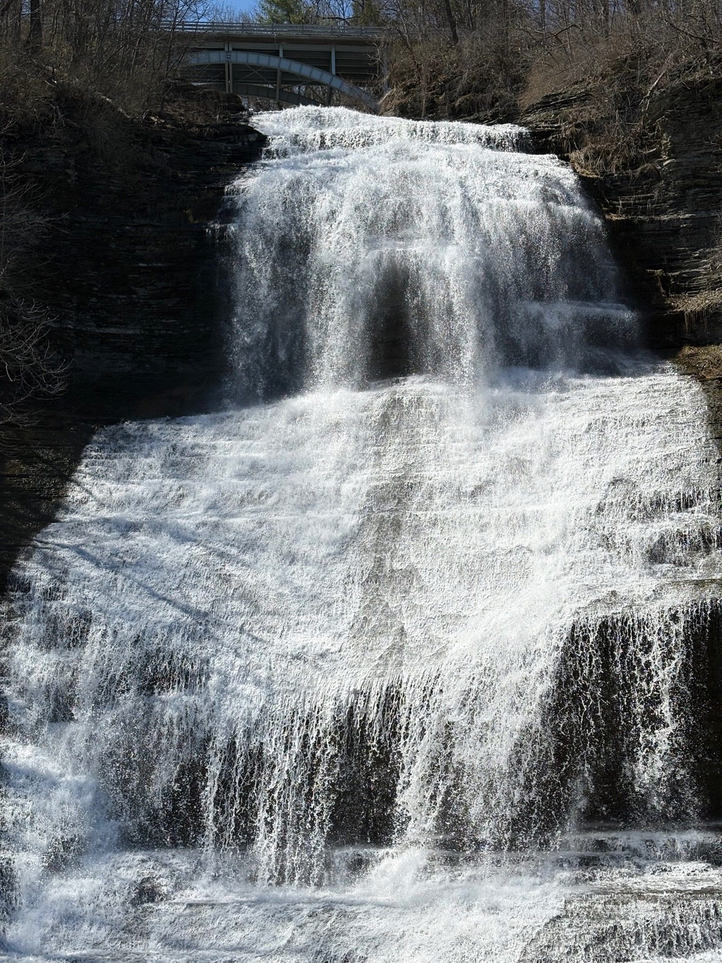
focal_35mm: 52
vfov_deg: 36.8
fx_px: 1446
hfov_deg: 28.0
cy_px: 482
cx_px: 361
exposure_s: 1/4630
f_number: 1.6
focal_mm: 5.96
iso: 25
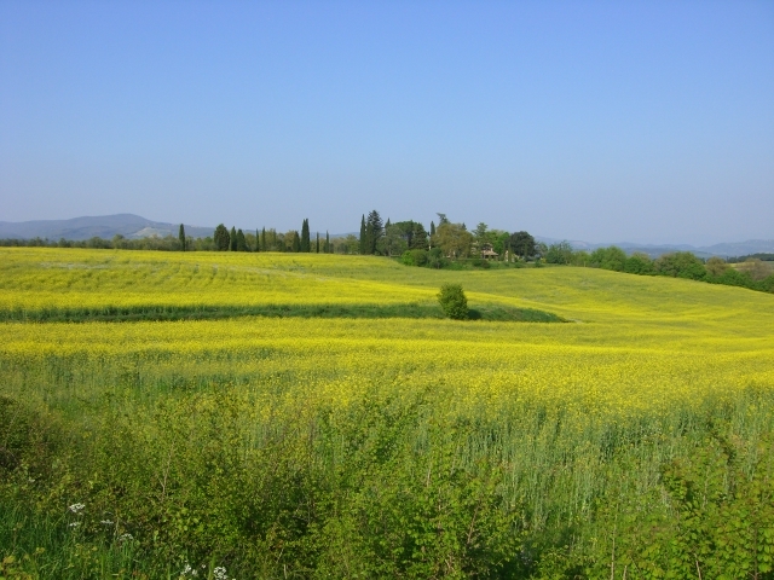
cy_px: 290
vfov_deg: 37.7
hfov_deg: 49.0
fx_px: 850
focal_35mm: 38
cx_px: 387
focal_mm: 6.2
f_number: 4.3
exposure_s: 1/640
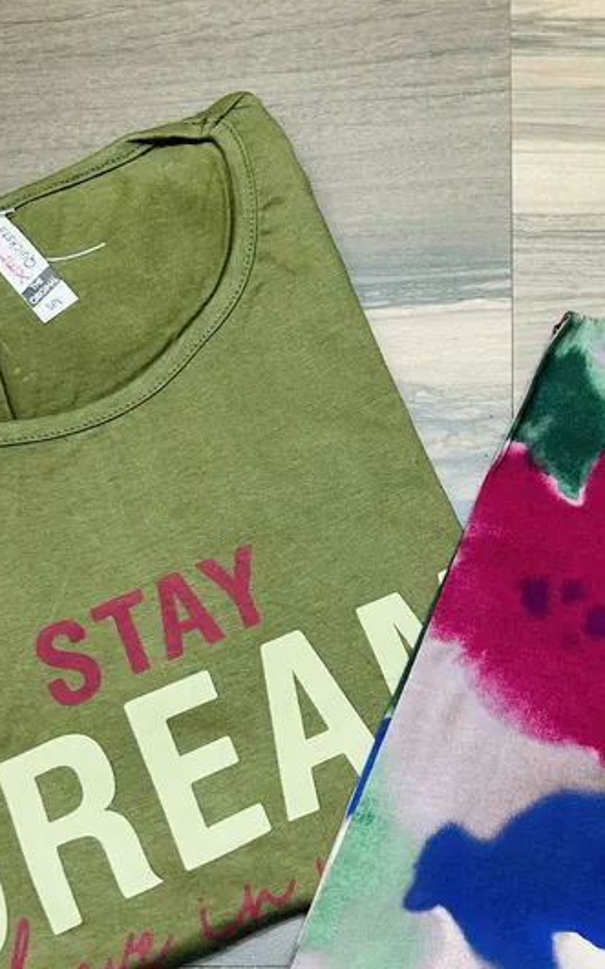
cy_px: 625
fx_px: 1373
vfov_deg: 38.5
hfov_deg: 24.7
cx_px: 415
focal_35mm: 52
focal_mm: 5.7
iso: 80
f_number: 1.5
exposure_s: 1/50
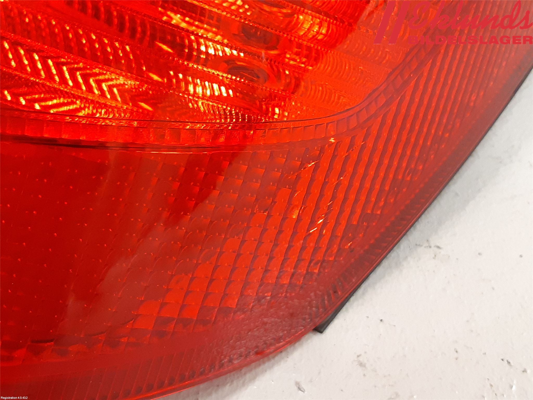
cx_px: 266
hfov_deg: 67.3
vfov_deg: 53.1
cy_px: 200
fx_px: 400
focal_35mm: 26
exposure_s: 1/33
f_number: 1.7
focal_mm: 3.93
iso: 250
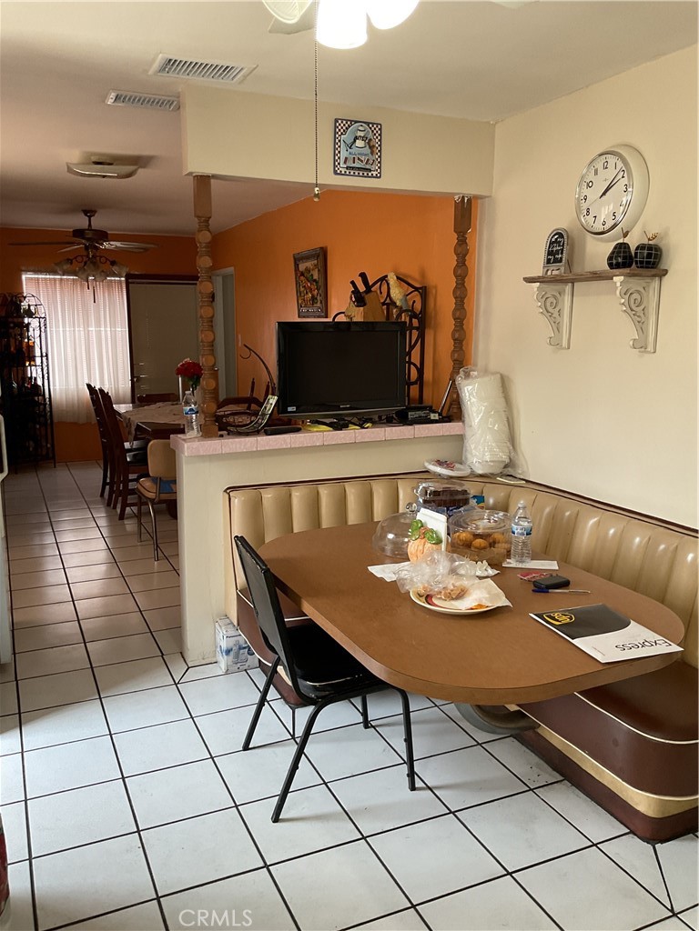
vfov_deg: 61.7
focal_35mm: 29
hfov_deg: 48.2
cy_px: 466
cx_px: 350
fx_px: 781
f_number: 1.8
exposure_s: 1/60
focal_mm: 3
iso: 80
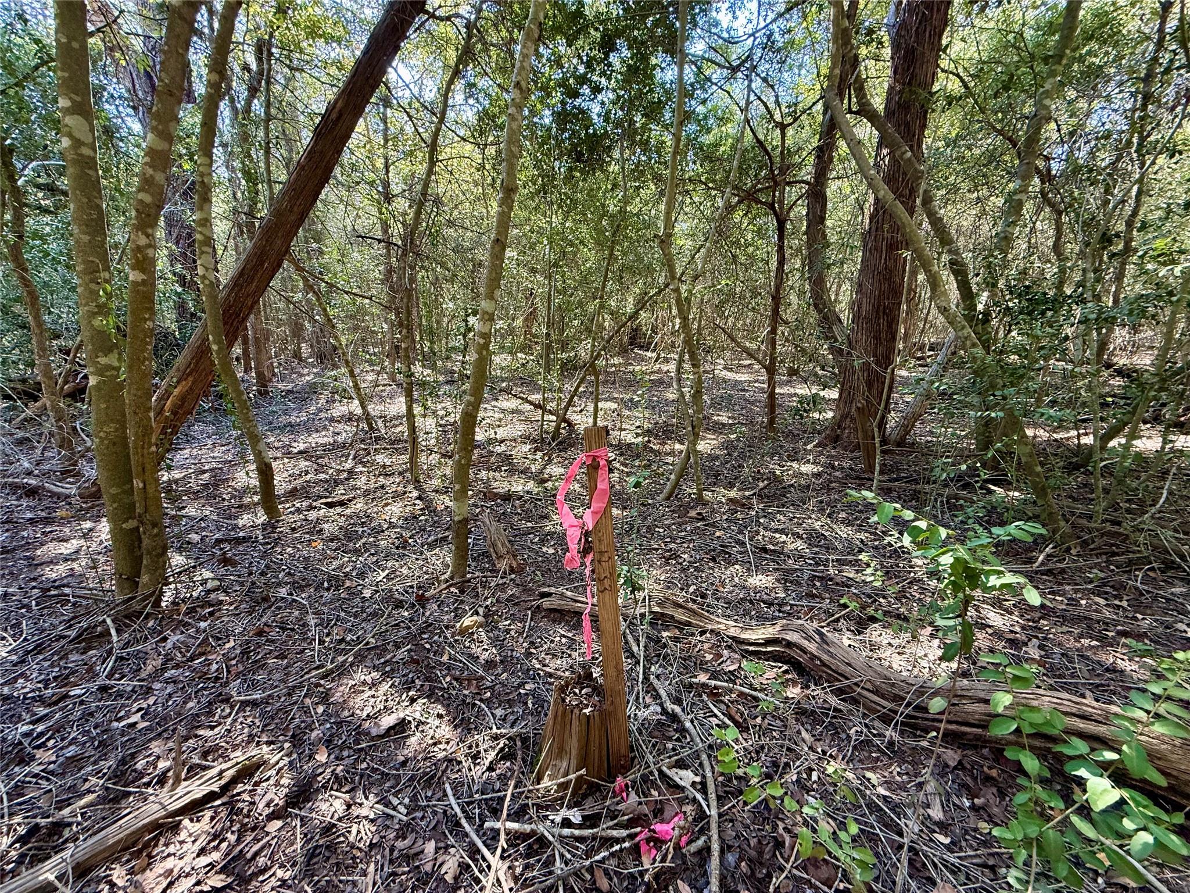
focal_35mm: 14
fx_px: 481
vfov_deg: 85.7
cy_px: 446
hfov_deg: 102.1
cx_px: 595
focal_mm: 2.22
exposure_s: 1/99
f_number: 2.2
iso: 160
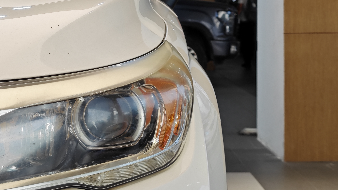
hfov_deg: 26.1
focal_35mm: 81
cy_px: 68
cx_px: 114
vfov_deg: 14.9
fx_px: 726
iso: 64
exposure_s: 1/100
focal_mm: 8.7
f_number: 1.9
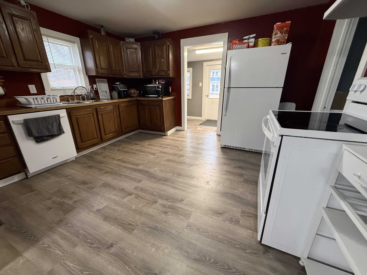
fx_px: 148
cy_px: 138
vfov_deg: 85.7
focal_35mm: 14
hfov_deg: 102.1
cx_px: 184
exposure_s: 1/60
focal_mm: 2.22
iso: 400
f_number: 2.2
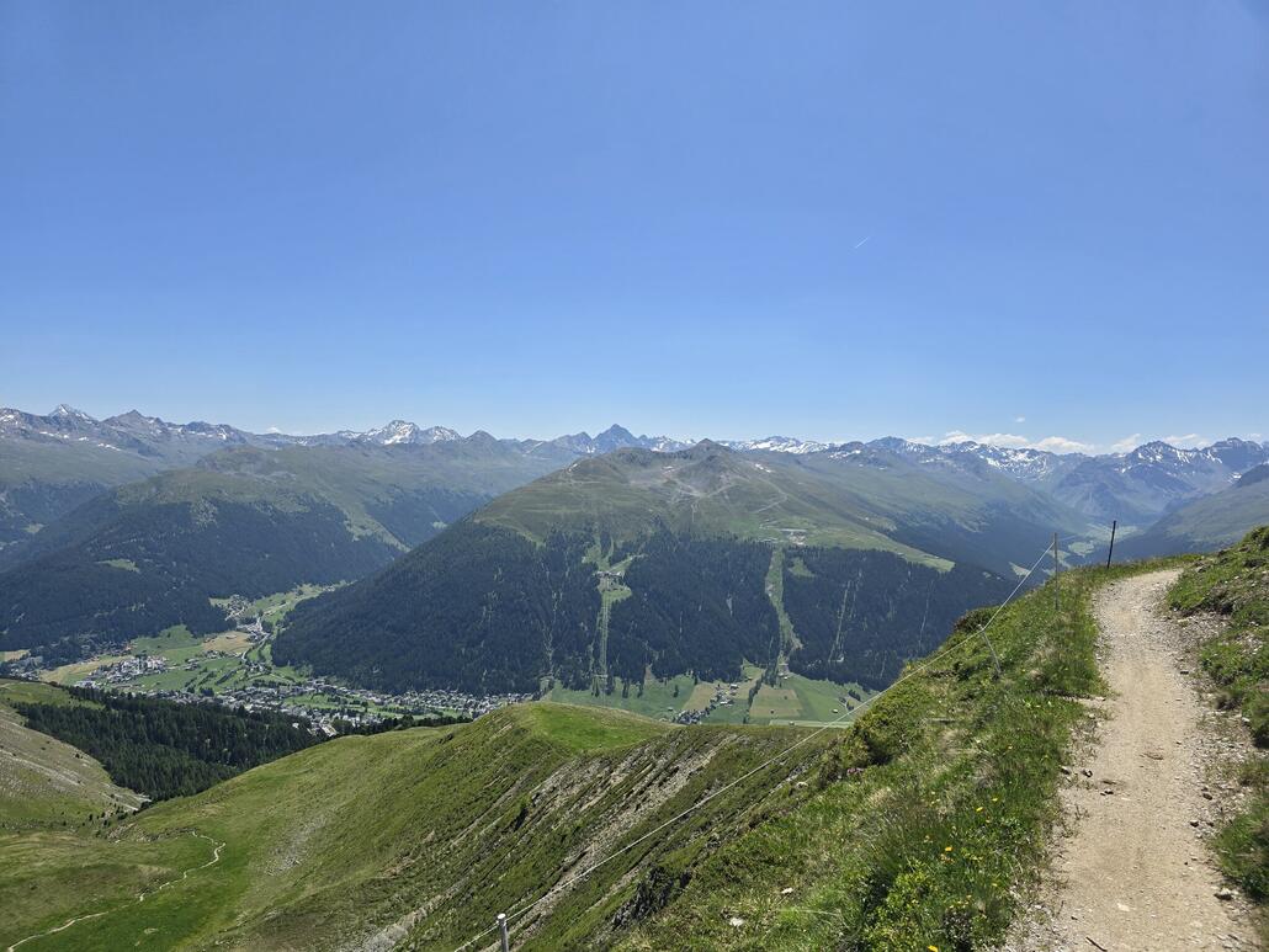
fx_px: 843
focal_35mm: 23
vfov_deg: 58.9
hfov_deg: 73.9
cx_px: 634
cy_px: 476
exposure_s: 1/1139
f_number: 1.7
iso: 12
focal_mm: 6.3
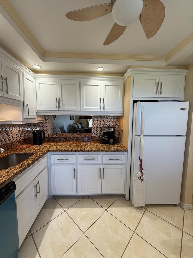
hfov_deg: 85.7
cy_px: 129
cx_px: 96
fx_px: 104
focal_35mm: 14
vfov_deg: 102.1
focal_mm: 2.22
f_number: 2.2
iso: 125
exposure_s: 1/120
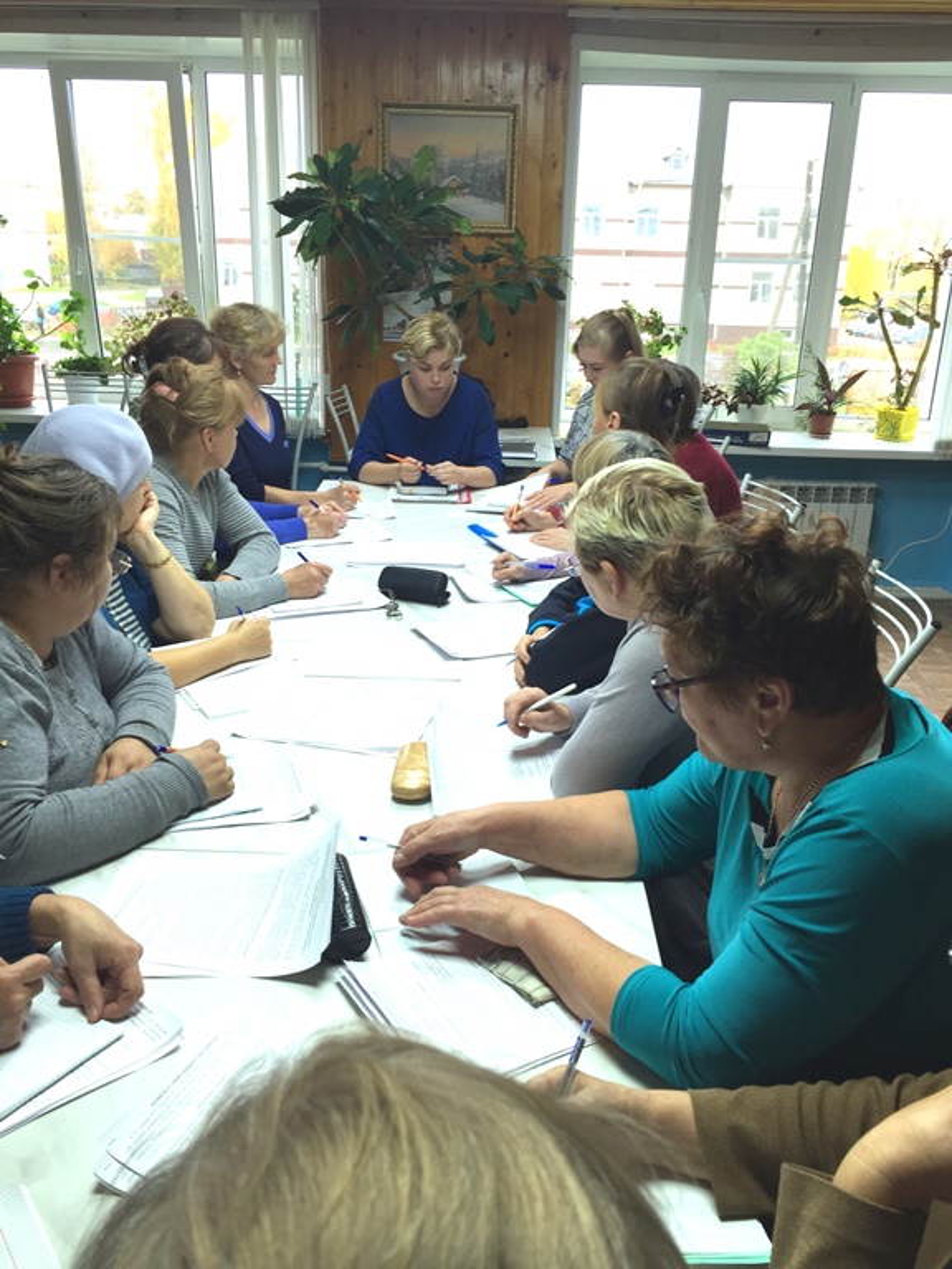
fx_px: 1063
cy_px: 634
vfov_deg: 61.7
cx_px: 476
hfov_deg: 48.2
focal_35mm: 29
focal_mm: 4.15
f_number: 2.2
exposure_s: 1/50
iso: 40
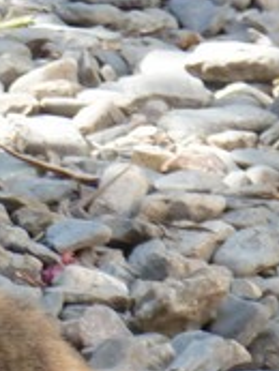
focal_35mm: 1791
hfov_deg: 0.8
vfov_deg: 1.1
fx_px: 19223
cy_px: 622
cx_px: -262
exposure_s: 1/125
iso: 200
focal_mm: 68.8
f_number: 5.9
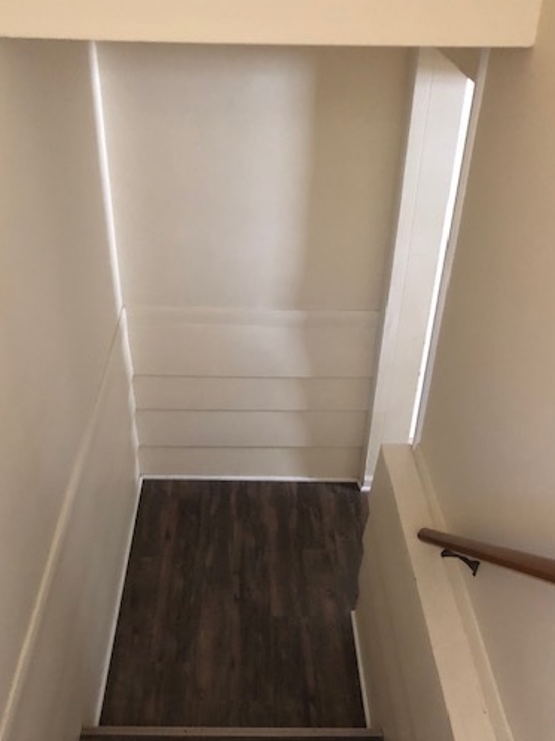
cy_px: 437
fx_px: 770
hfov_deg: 39.6
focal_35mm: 36
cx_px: 266
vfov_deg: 51.1
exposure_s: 1/4
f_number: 1.8
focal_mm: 3.99
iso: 100
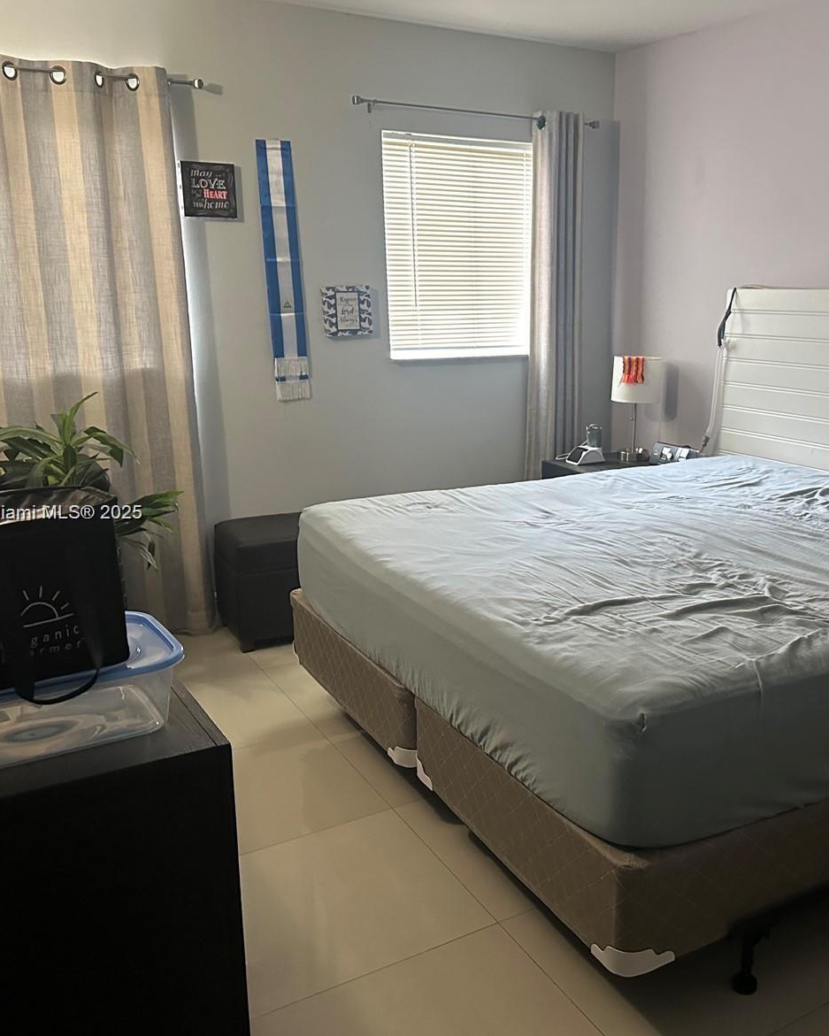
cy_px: 514
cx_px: 567
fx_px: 981
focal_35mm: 32
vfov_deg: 55.7
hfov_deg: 45.0
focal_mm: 6.86
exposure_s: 1/60
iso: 640
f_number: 1.78
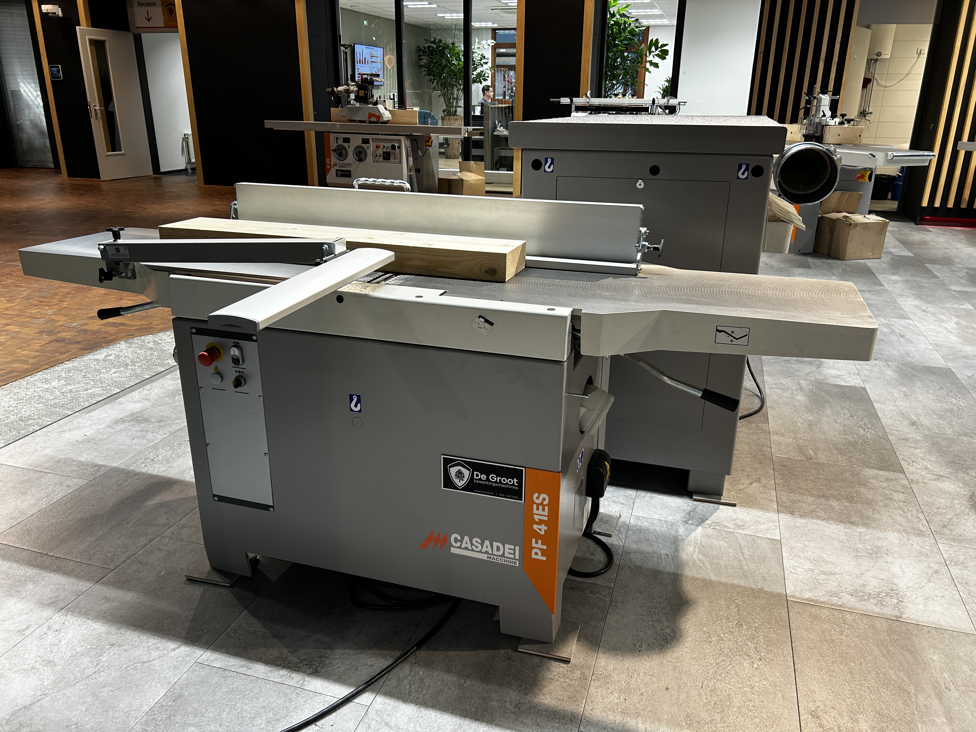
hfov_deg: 67.3
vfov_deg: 53.1
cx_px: 488
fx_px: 733
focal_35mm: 26
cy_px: 366
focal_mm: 5.7
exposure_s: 1/50
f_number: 1.5
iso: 80
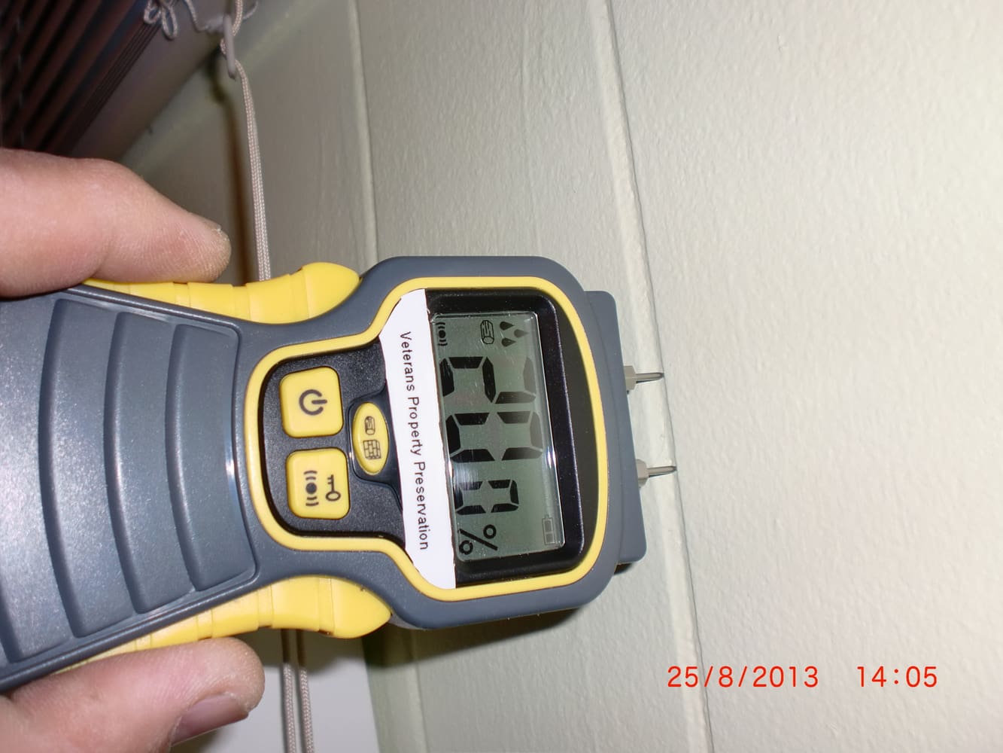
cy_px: 376
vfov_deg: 40.7
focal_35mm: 35
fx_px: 1014
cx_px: 502
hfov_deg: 52.6
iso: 64
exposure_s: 1/50
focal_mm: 6.3
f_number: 3.1
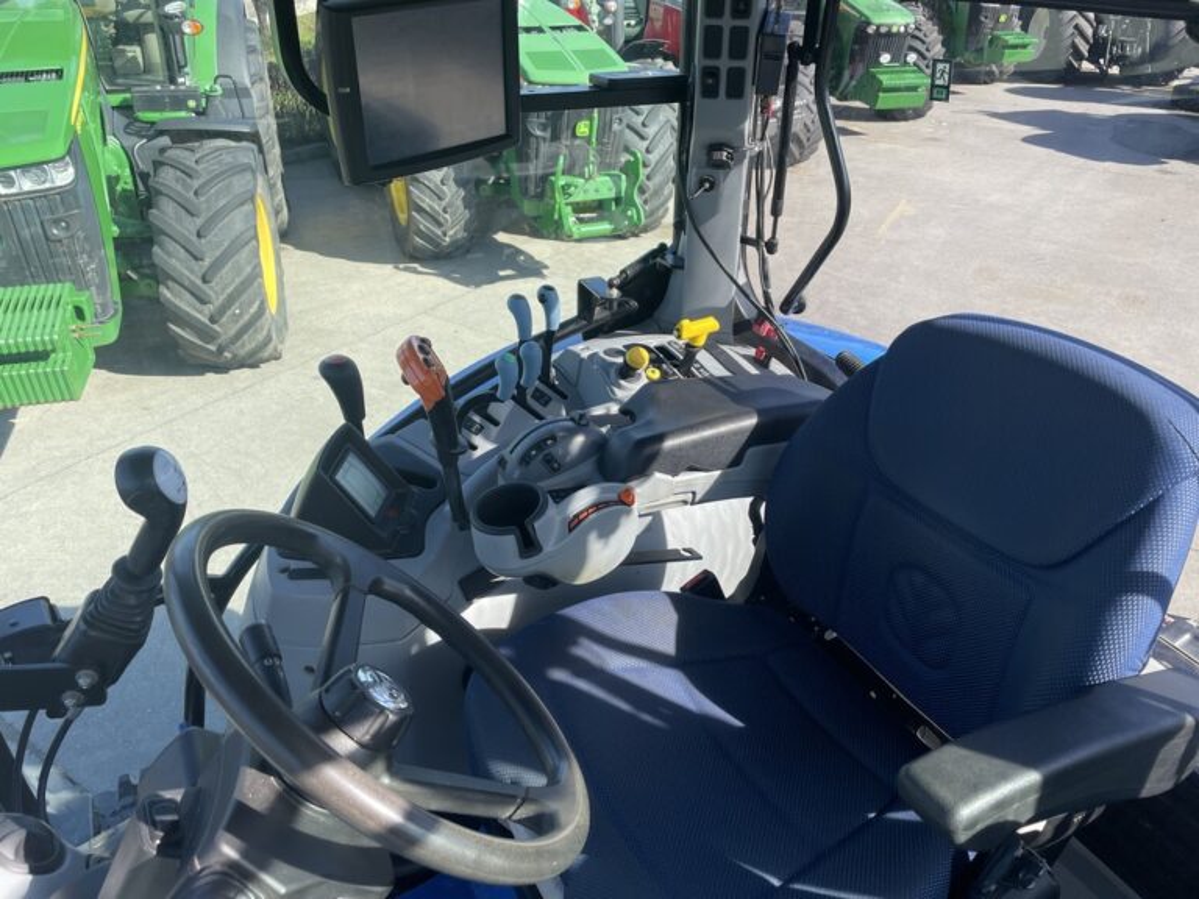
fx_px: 901
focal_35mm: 26
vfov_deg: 53.1
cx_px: 600
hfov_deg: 67.3
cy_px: 450
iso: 32
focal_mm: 4.2
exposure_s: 1/769
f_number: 1.6
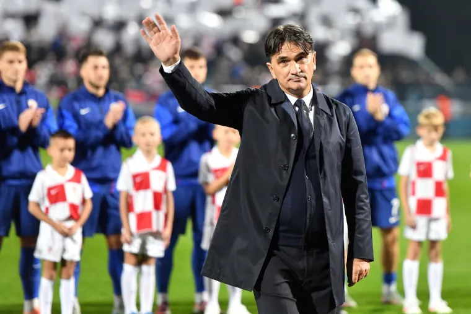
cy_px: 157
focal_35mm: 180
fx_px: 2355
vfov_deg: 7.6
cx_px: 236
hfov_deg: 11.4
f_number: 4
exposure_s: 1/500
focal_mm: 180
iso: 2000
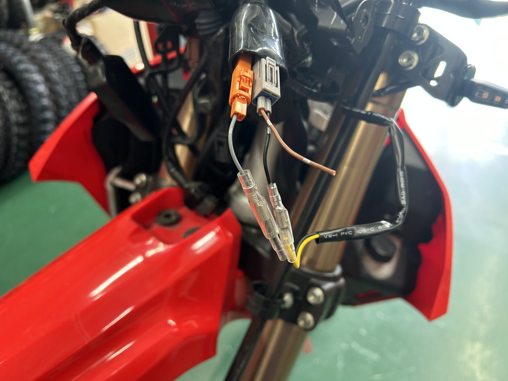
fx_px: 382
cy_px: 190
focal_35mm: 26
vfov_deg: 53.1
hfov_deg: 67.3
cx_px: 254
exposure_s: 1/60
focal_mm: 5.7
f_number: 1.5
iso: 100
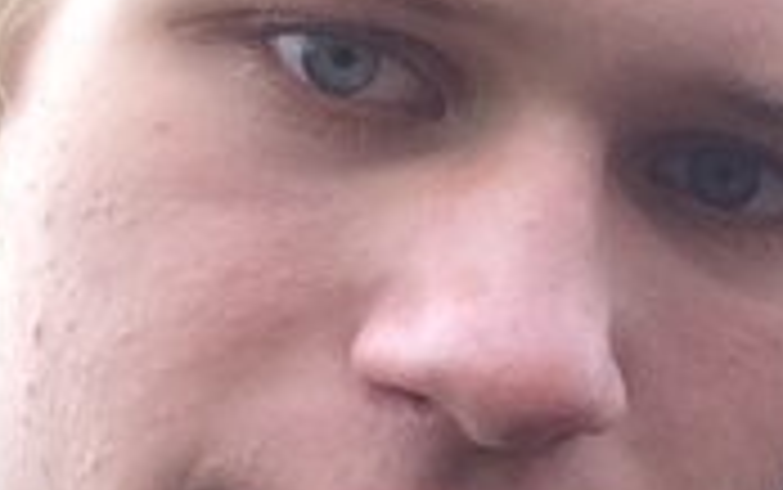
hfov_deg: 15.5
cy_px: 333
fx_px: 2584
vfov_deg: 10.8
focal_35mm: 121
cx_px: 1269
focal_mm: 2.15
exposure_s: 1/308
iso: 50
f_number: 2.4
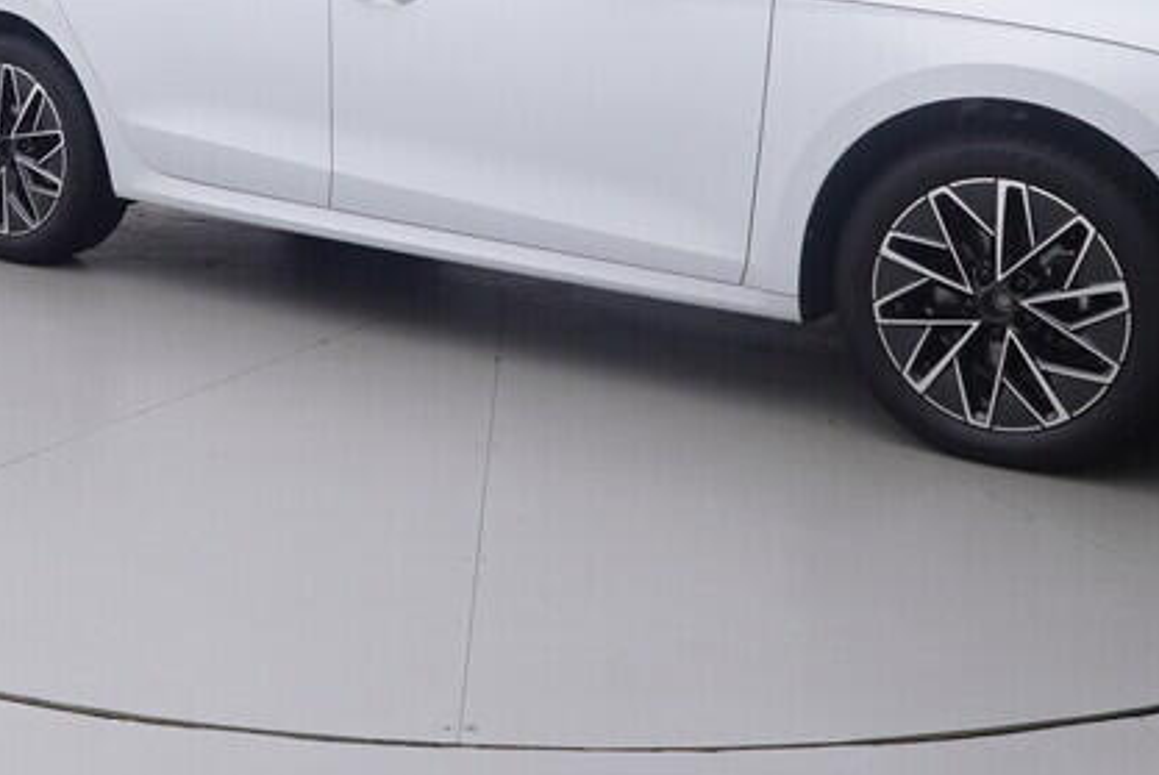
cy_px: 36
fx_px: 1780
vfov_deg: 23.7
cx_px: 384
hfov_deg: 35.7
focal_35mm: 55
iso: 200
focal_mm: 15
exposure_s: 1/80
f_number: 5
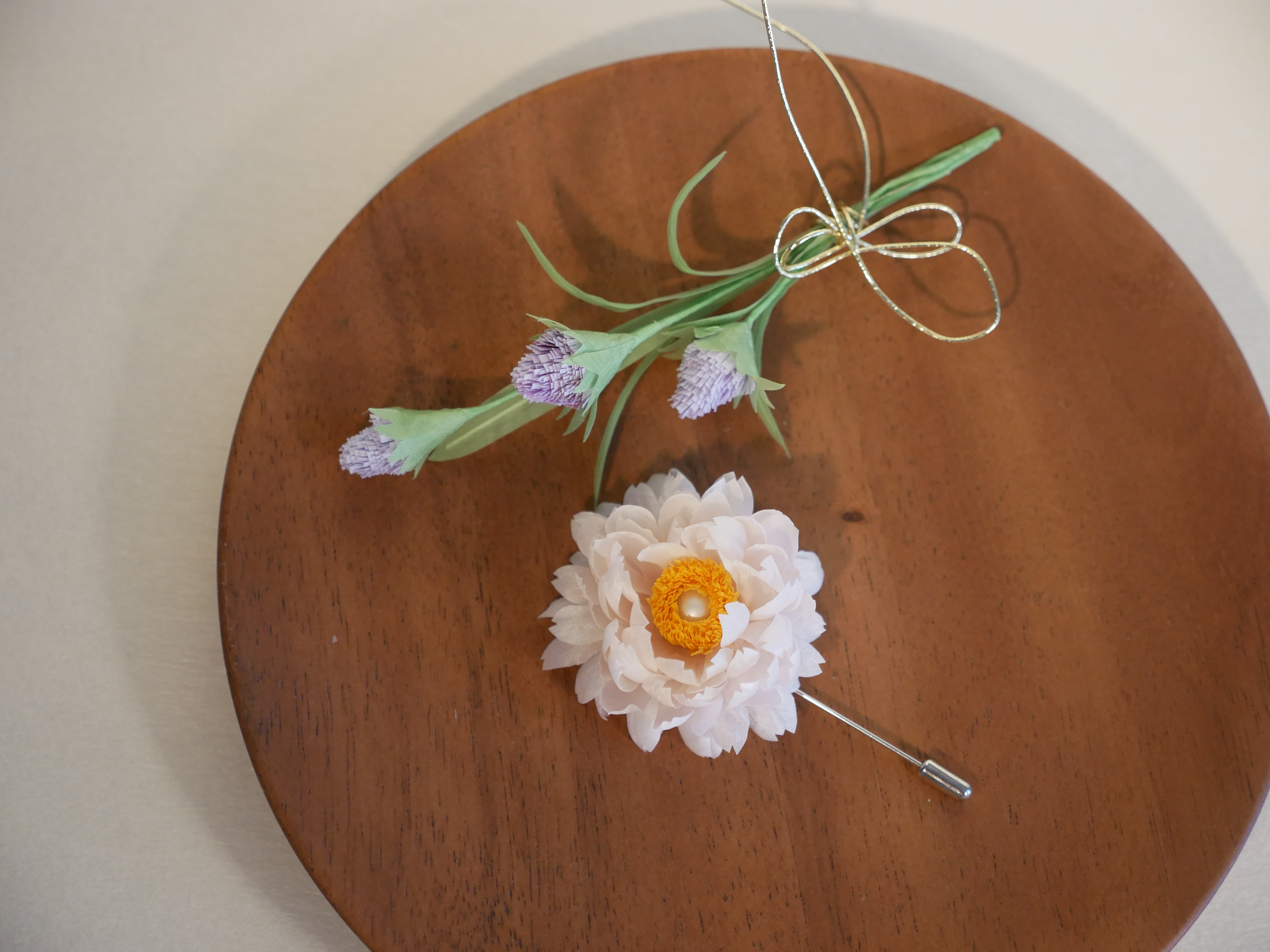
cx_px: 628
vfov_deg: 20.7
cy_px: 471
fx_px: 2605
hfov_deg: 27.4
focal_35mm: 71
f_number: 2.8
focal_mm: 35
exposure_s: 1/80
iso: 800
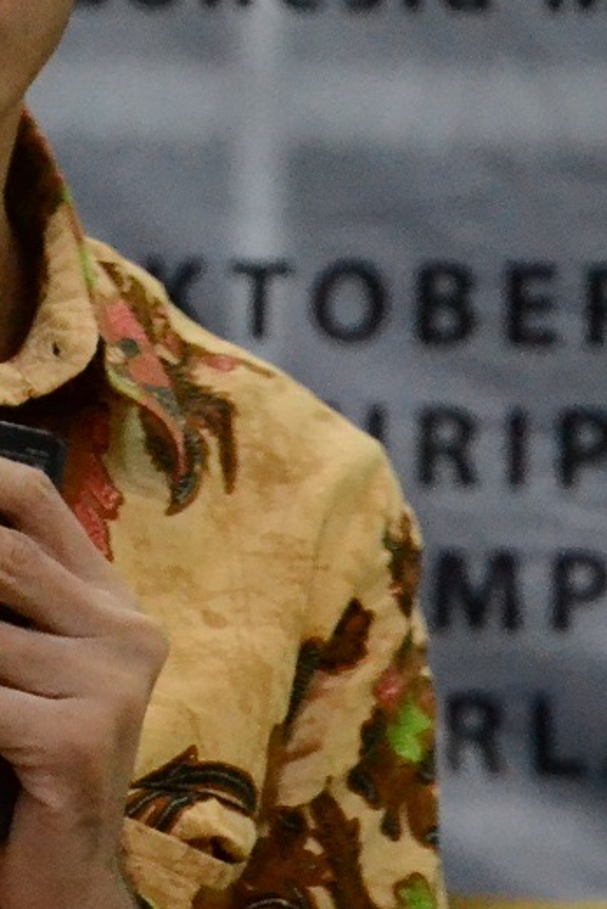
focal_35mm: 697
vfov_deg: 3.0
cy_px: 72
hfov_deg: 2.0
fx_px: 17621
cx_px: -51
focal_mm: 105
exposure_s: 1/50
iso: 3200
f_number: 5.6
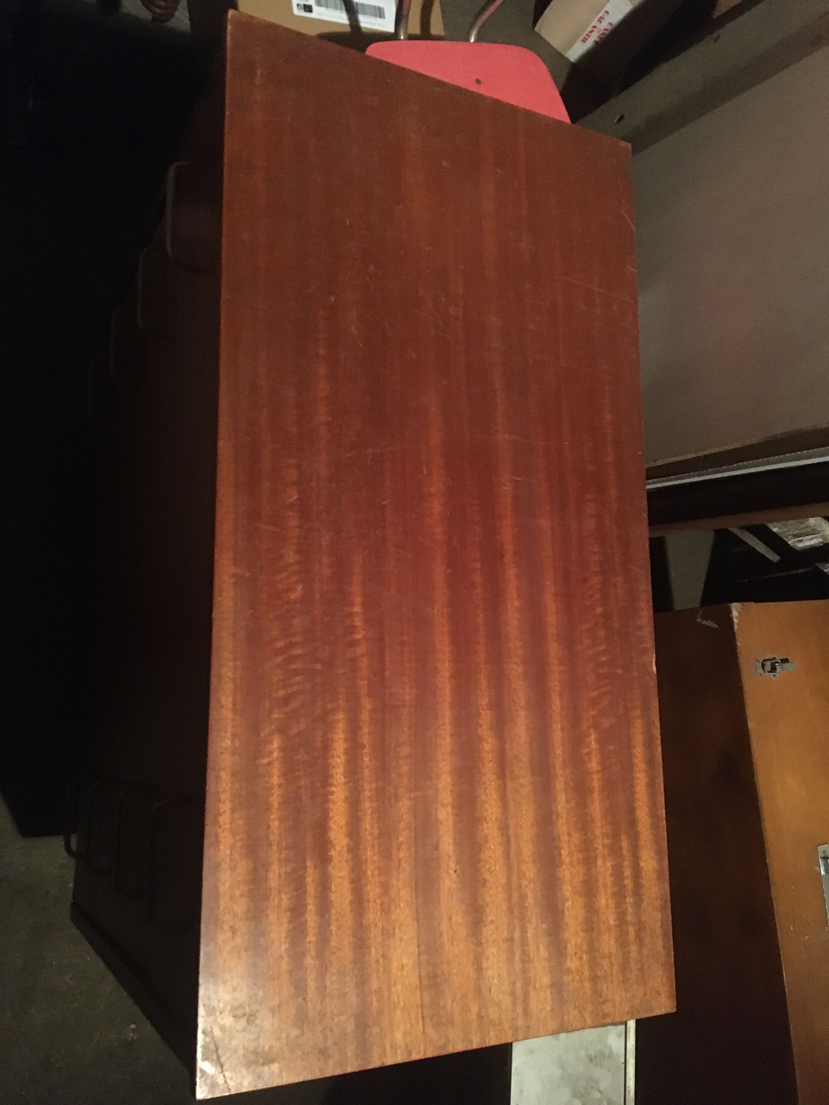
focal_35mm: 29
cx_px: 414
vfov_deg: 61.7
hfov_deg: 48.2
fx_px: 926
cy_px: 552
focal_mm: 4.15
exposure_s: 1/17
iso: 640
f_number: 2.2
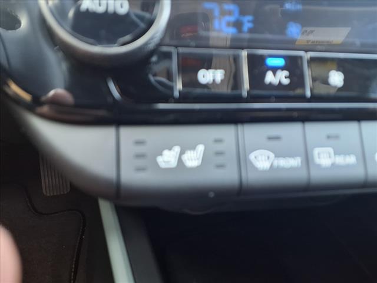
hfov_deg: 65.3
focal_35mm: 27
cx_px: 188
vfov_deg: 51.4
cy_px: 142
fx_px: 294
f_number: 1.9
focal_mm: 3.58
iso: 200
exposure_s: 1/30
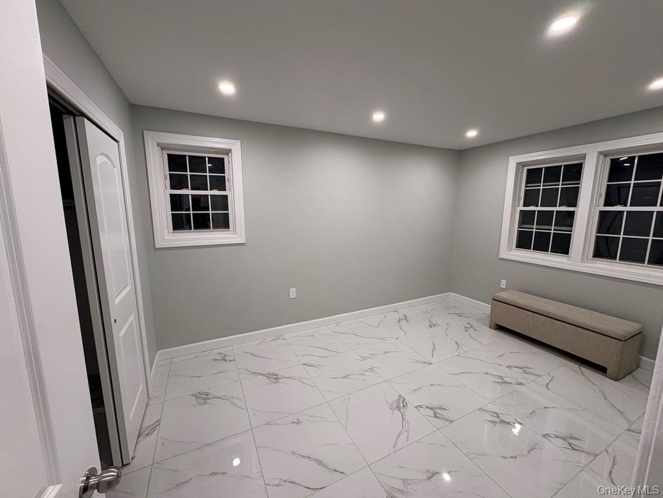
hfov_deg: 102.1
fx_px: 268
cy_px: 249
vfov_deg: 85.7
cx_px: 332
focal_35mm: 14
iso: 200
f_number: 2.2
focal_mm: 2.22
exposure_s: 1/120
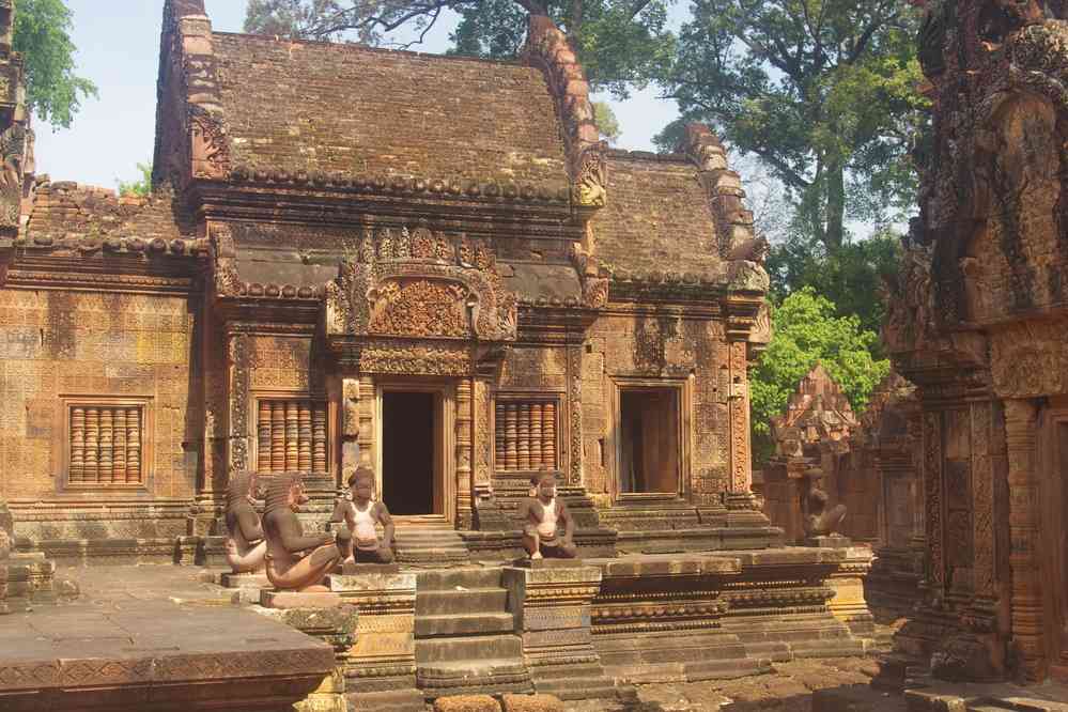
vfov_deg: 28.9
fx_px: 1379
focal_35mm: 46
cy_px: 356
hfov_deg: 42.3
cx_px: 534
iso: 200
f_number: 7.1
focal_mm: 31
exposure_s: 1/60
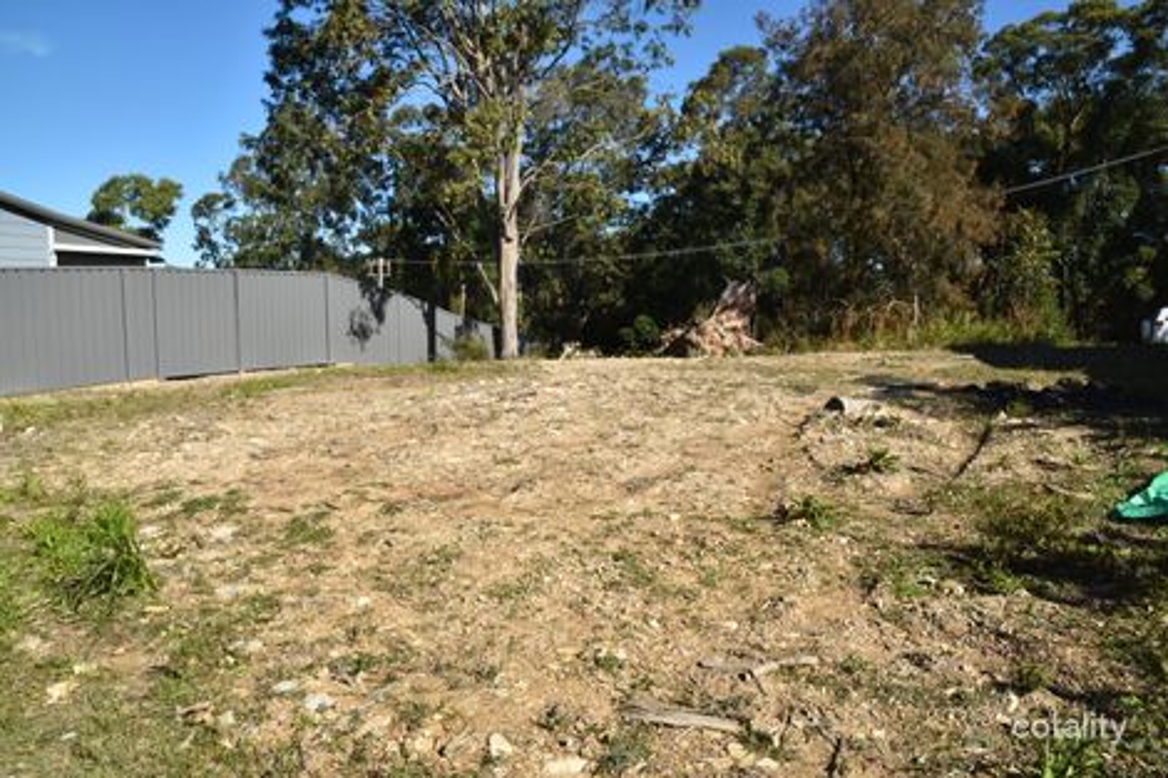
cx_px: 584
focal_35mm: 27
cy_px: 389
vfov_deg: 47.9
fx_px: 876
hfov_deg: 67.4
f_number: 8
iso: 200
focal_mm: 18
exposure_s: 1/500
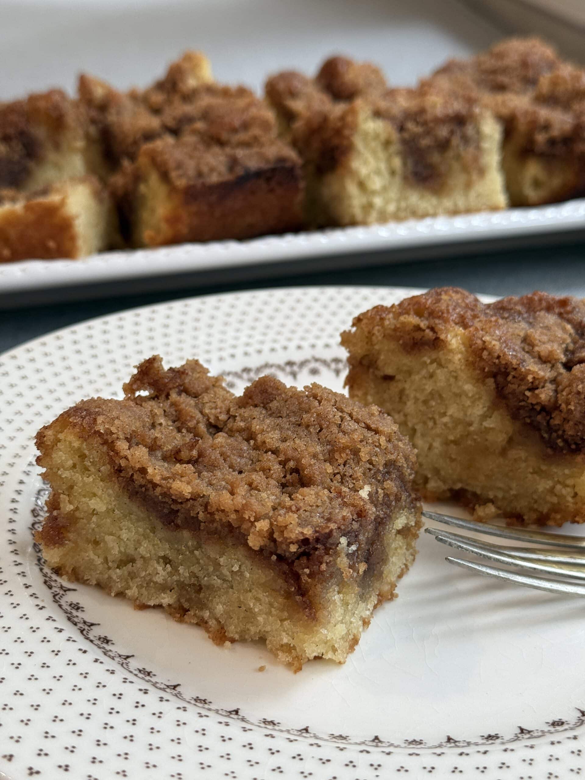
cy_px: 390
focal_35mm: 48
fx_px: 1082
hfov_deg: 30.3
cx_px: 292
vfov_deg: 39.7
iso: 125
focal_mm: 6.76
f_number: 1.78
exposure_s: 1/60
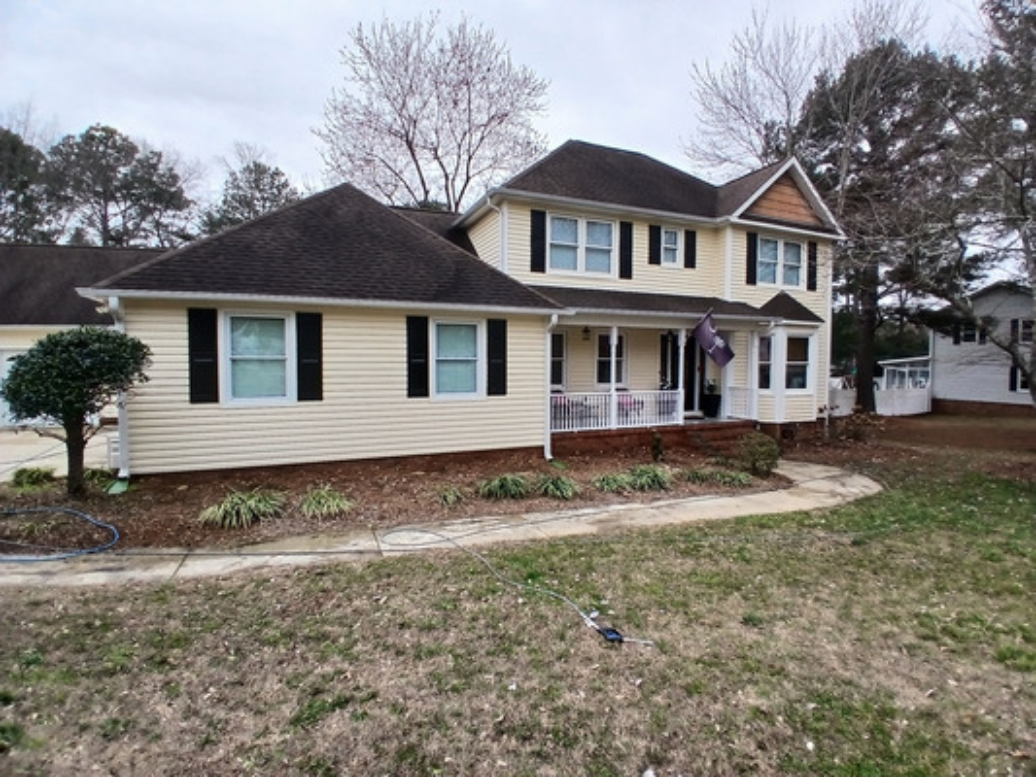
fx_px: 509
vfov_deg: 74.8
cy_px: 388
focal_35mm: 17
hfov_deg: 91.0
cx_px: 518
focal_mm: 1.4
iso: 50
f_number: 2.2
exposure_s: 1/967
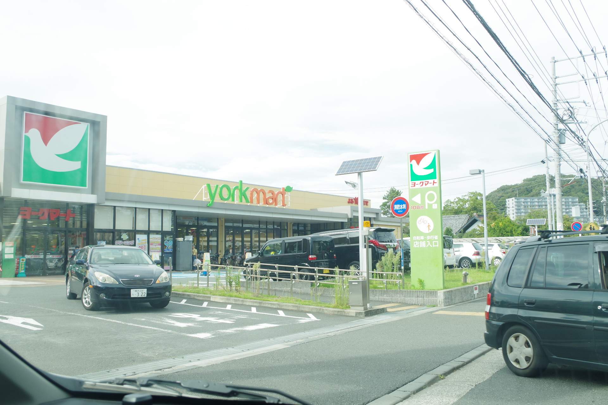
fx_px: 524
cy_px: 202
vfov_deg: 42.3
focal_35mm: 31
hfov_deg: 60.3
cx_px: 304
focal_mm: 21.25
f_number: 7.1
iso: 200
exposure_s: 1/160
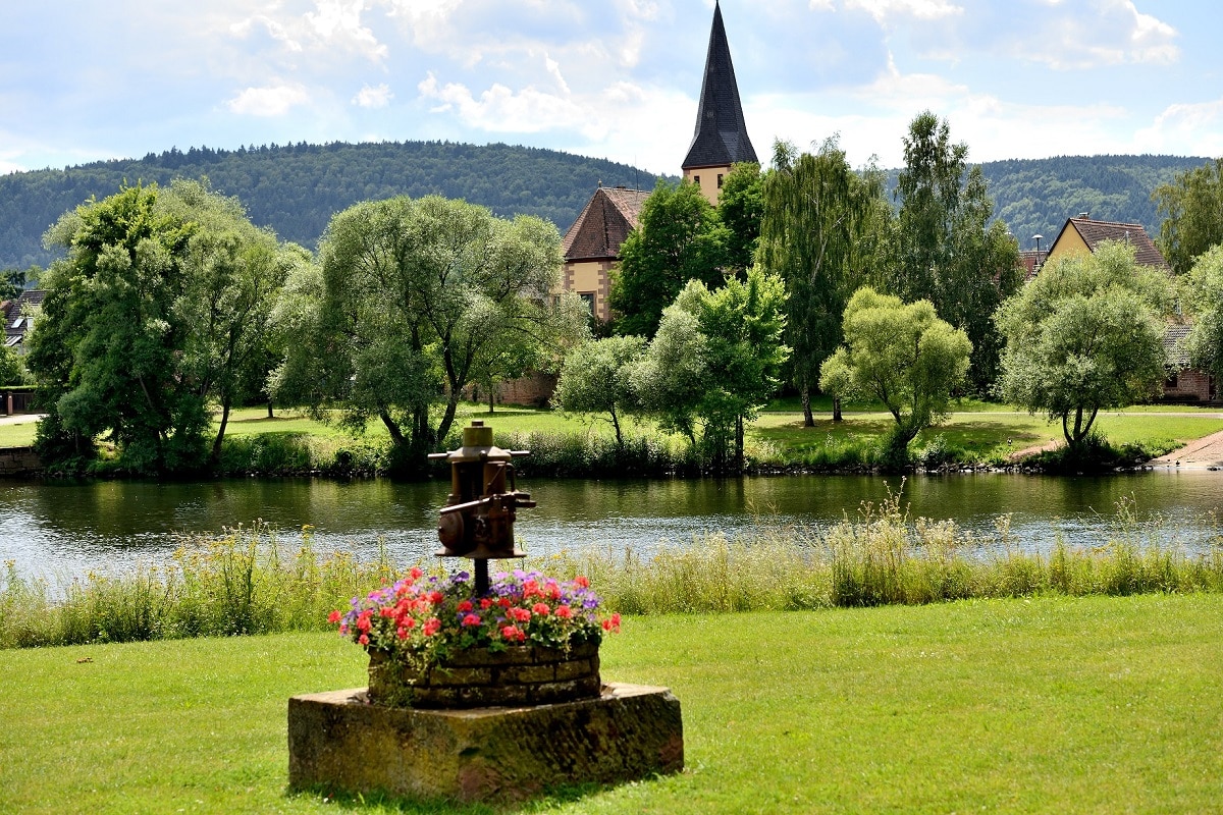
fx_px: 2378
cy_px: 408
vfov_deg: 19.5
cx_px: 612
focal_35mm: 70
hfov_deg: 28.8
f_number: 5.6
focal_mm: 70
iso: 500
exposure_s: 1/1600
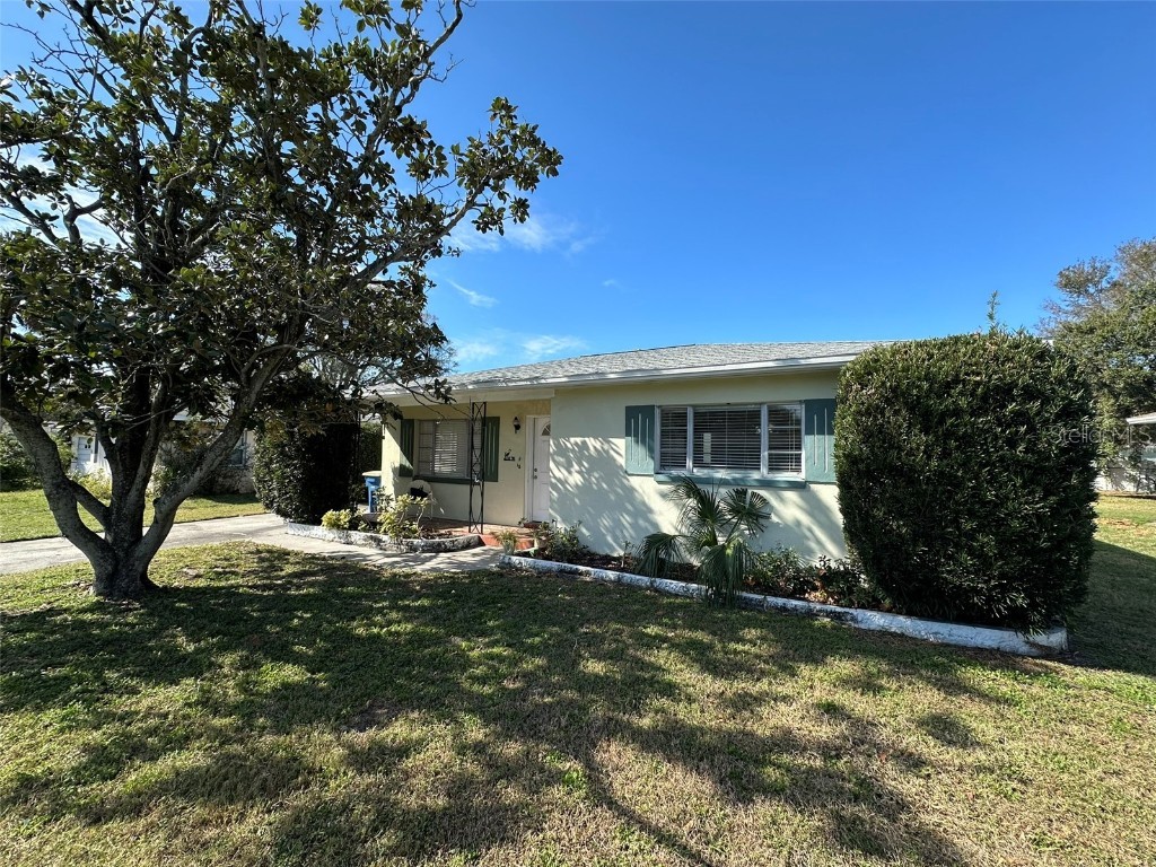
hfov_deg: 102.1
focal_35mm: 14
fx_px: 468
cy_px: 434
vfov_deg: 85.7
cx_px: 578
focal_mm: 2.22
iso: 50
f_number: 2.2
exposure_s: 1/1125
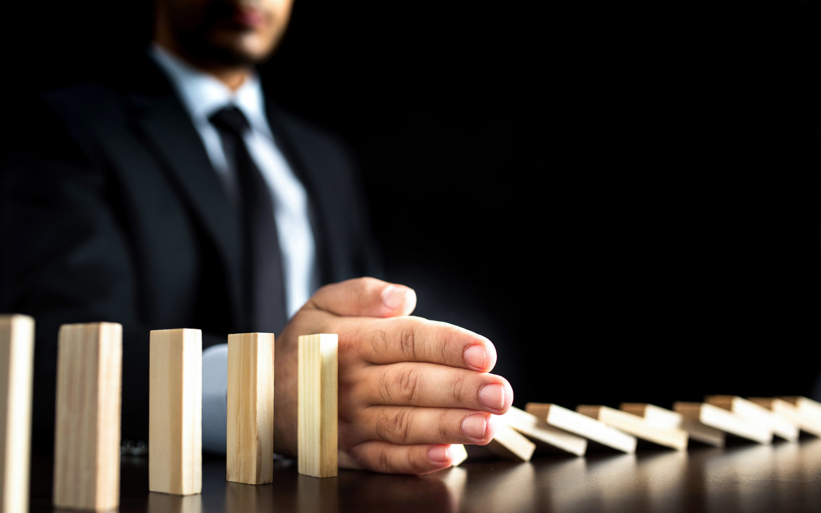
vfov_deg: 35.3
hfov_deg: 54.0
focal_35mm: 36
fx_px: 805
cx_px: 409
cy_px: 273
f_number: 2.8
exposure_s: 1/320
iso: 80
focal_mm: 35
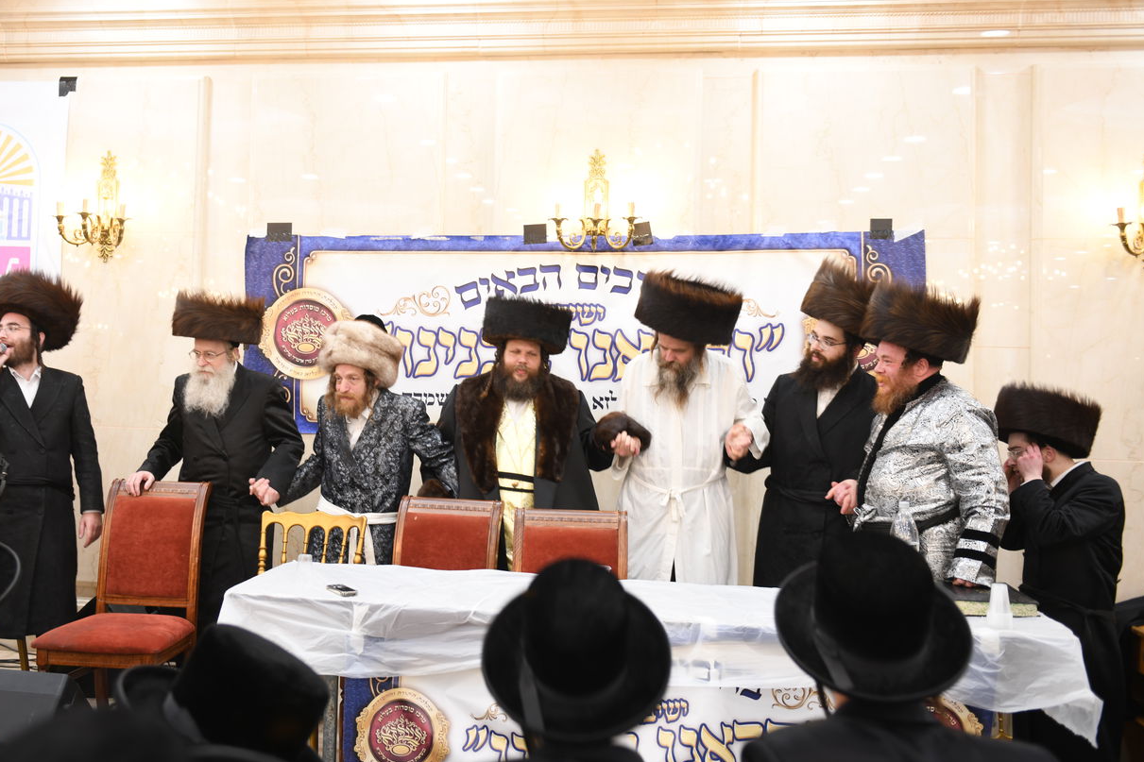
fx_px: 1176
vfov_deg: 35.9
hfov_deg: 51.7
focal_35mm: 37
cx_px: 487
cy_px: 331
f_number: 2.8
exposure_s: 1/100
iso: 320
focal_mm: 32
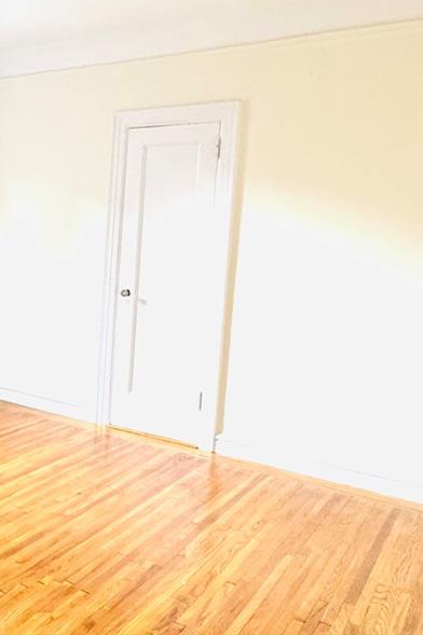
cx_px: -60
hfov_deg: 30.6
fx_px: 670
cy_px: 299
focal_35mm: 38
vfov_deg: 50.7
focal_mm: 2.22
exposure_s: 1/60
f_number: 2.2
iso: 400
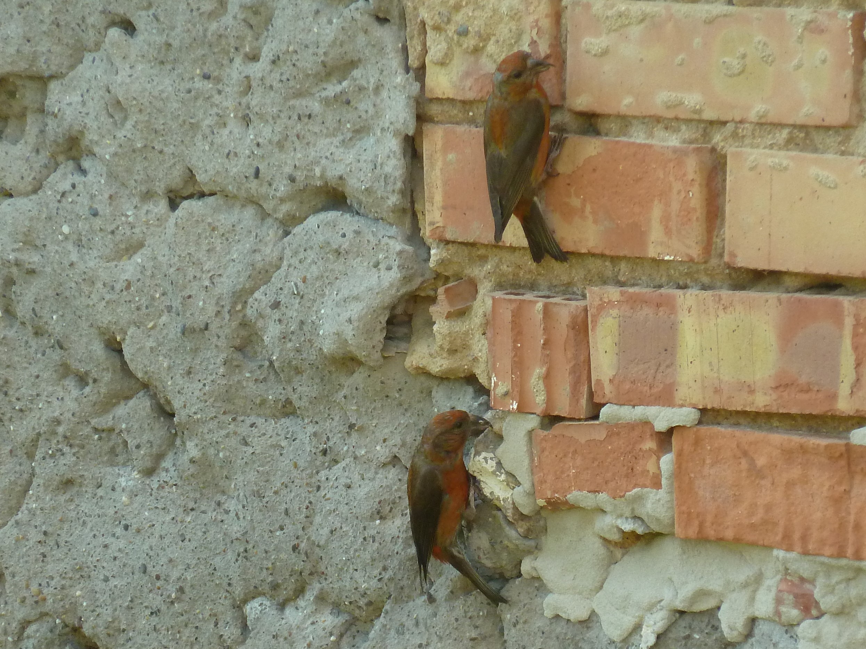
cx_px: 433
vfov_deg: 5.7
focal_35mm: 260
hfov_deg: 7.6
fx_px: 6505
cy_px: 324
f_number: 4.7
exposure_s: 1/100
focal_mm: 42.6
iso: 250
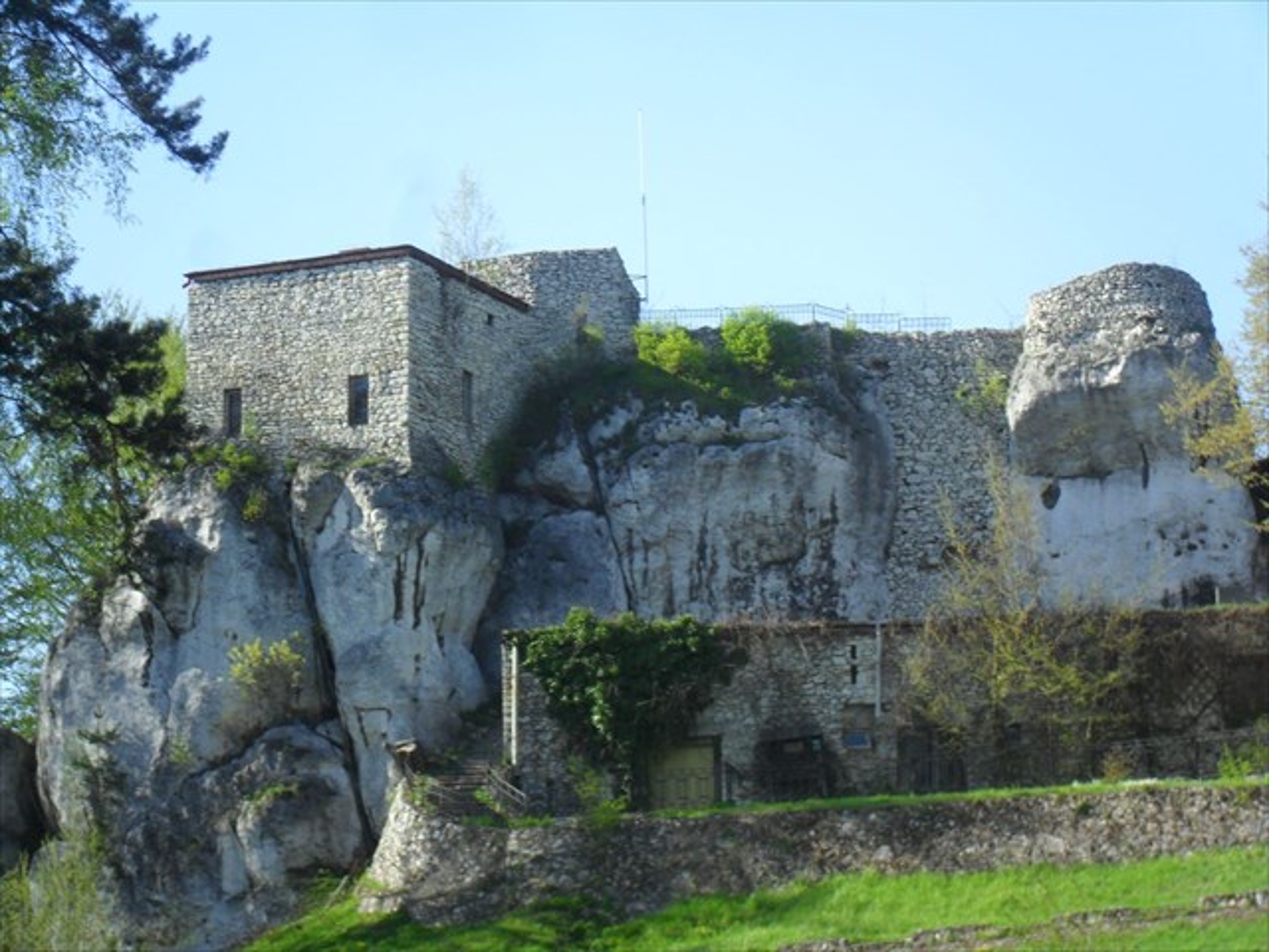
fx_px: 3849
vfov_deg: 14.1
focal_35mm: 105
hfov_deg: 18.7
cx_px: 634
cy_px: 476
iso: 100
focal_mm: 18.9
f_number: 5.8
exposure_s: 1/180
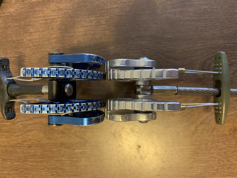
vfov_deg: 53.1
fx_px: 178
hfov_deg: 67.3
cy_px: 89
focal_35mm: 26
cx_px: 118
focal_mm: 4.25
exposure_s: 1/30
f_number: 1.8
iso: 400
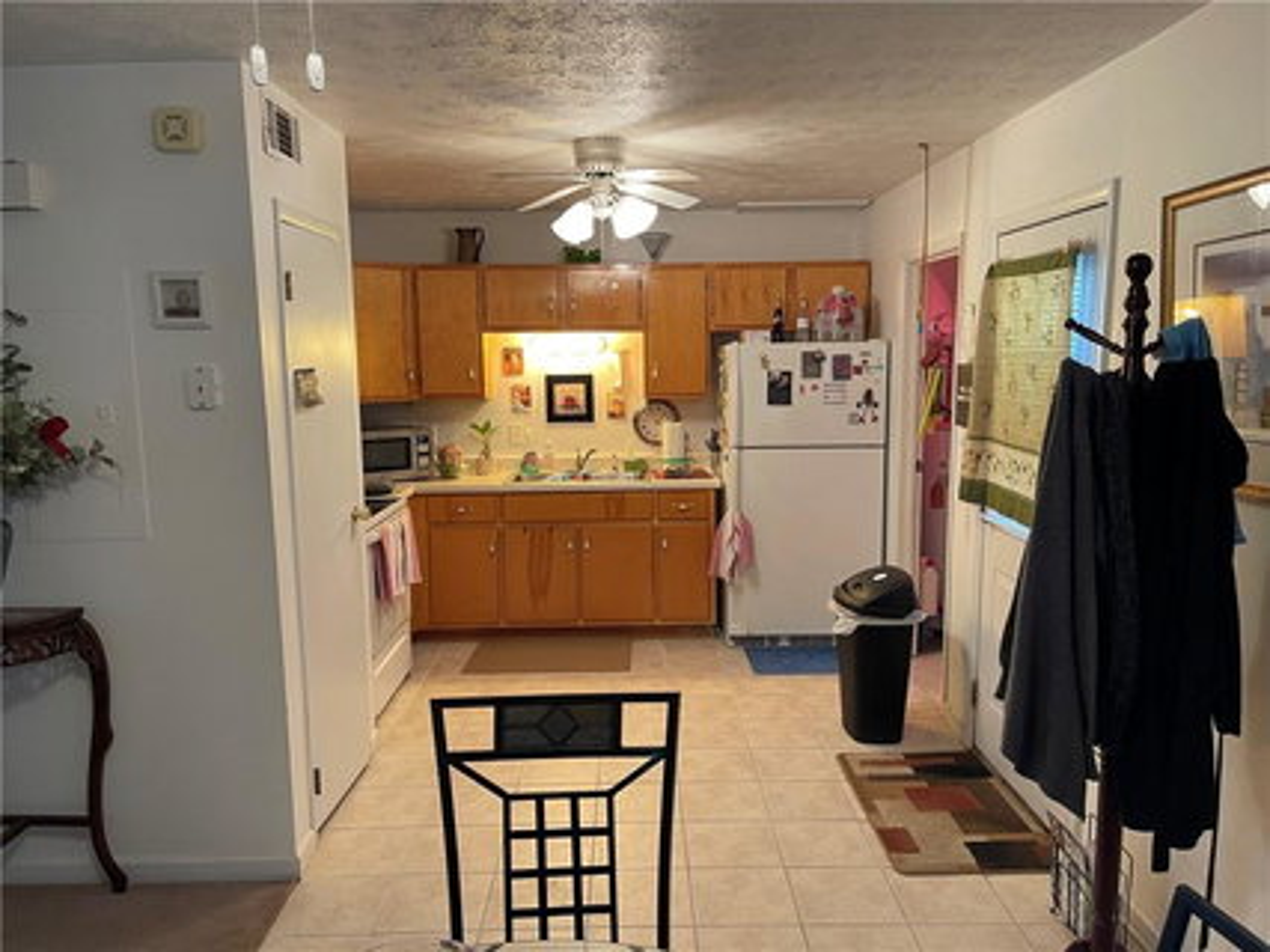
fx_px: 954
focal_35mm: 26
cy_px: 476
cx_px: 635
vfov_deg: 53.0
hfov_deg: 67.3
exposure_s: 1/60
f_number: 1.6
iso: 125
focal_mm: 5.1
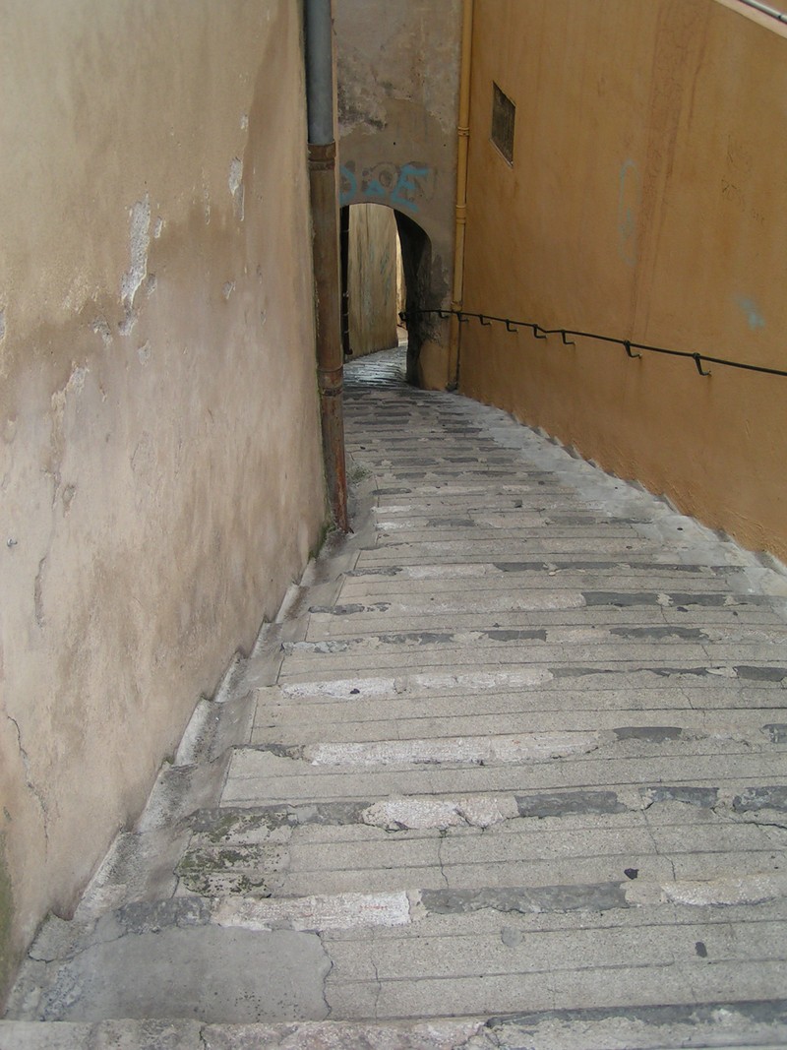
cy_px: 525
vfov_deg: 49.0
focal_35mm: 38
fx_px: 1152
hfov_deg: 37.7
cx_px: 394
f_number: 3.2
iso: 50
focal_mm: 5.8
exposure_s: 1/60
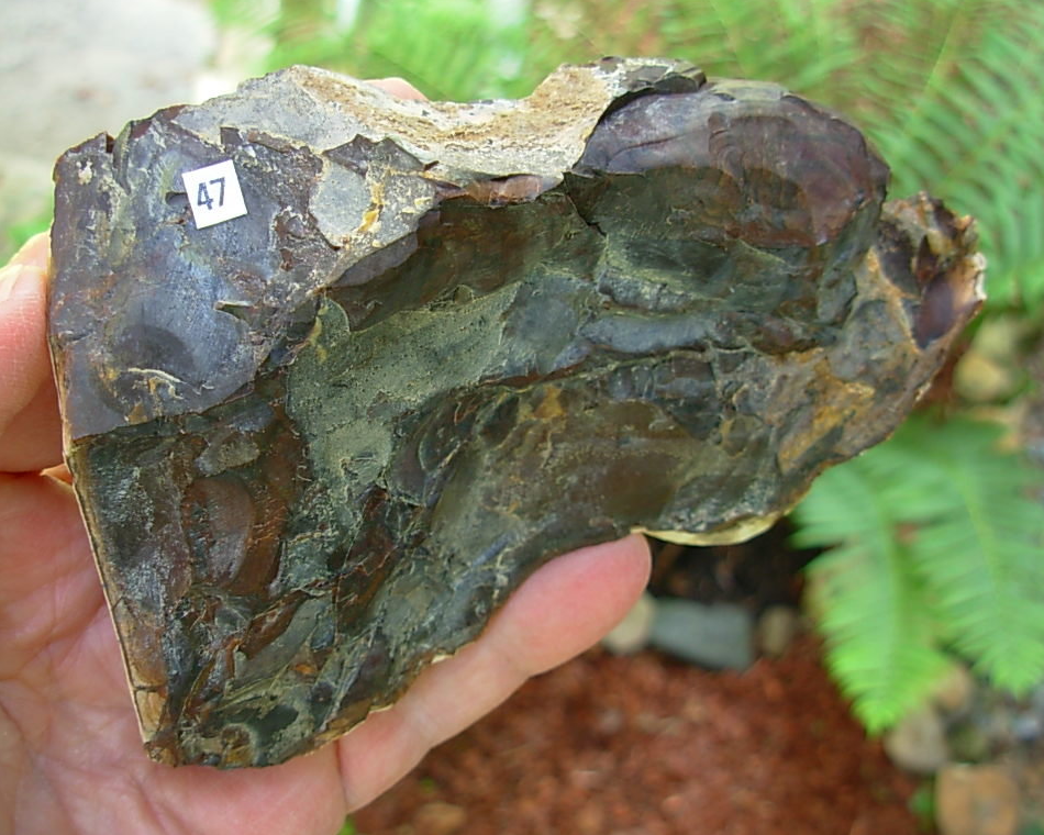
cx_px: 490
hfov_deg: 45.8
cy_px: 415
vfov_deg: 37.3
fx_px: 1236
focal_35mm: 40
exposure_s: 1/26.9
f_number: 2.9
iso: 50
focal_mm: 6.3
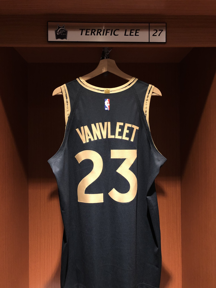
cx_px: 108
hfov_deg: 49.7
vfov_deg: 63.4
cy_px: 144
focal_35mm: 28
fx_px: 233
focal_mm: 3.99
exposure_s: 1/15
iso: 80
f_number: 1.8
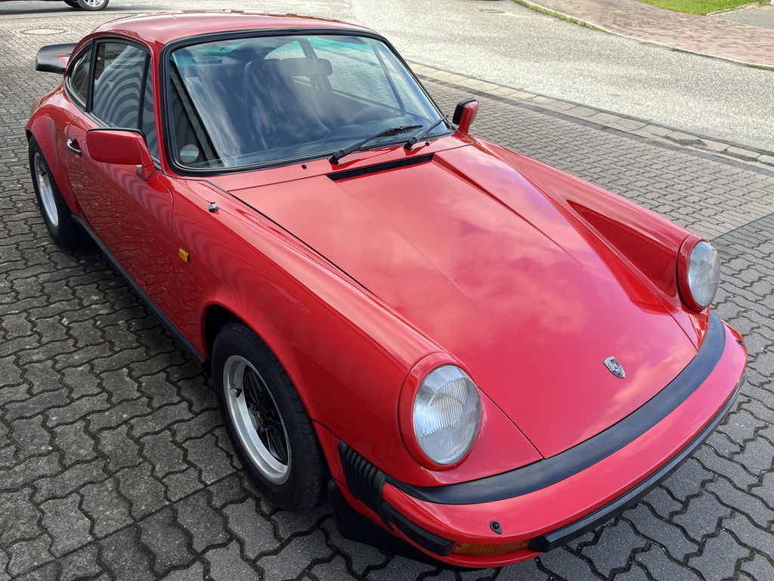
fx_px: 581
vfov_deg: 53.1
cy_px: 290
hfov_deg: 67.3
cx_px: 387
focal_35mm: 26
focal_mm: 5.1
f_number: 1.6
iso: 50
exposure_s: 1/646
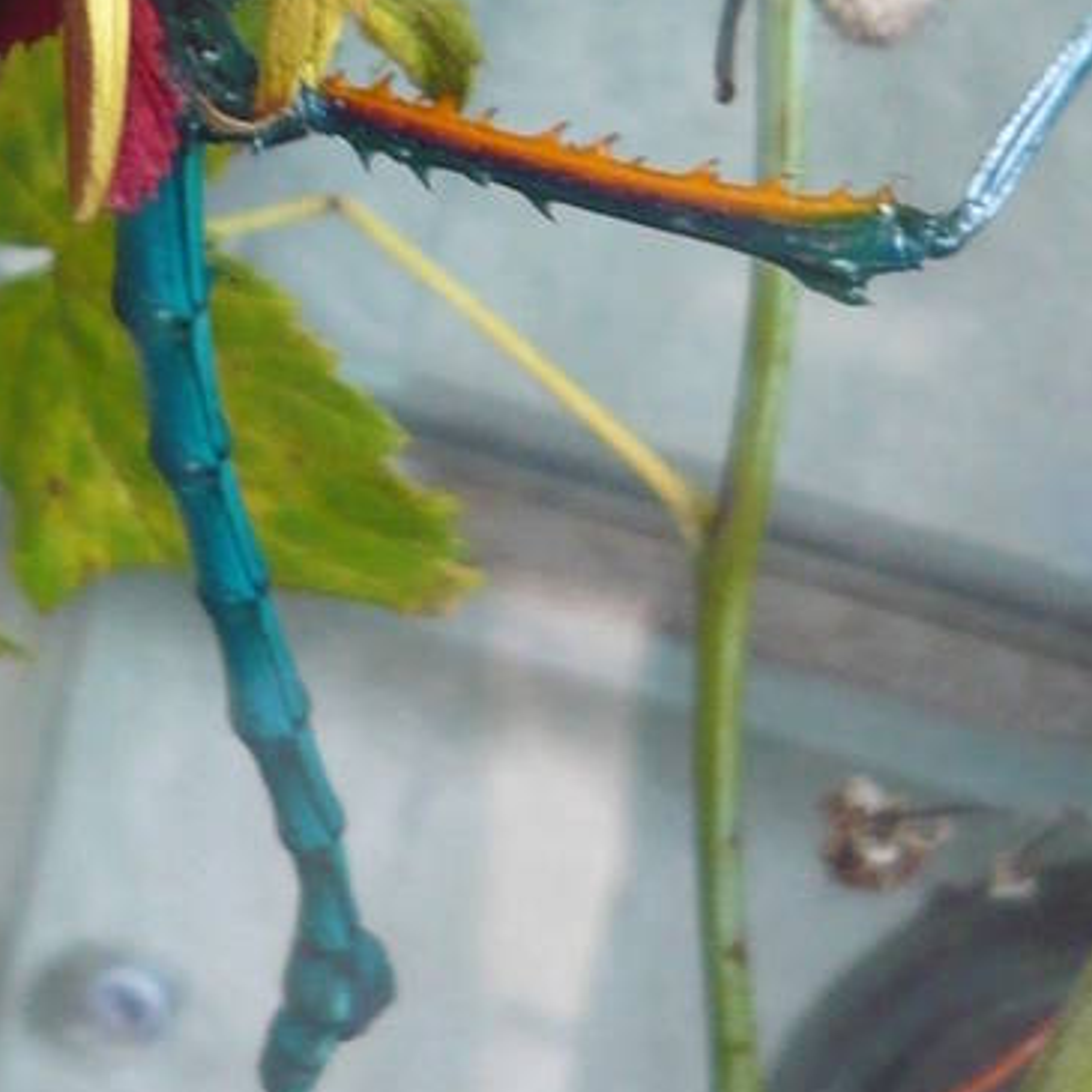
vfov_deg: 13.0
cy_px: -467
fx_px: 4568
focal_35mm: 128
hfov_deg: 13.6
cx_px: 278
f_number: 2.8
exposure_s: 1/30
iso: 250
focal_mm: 5.5
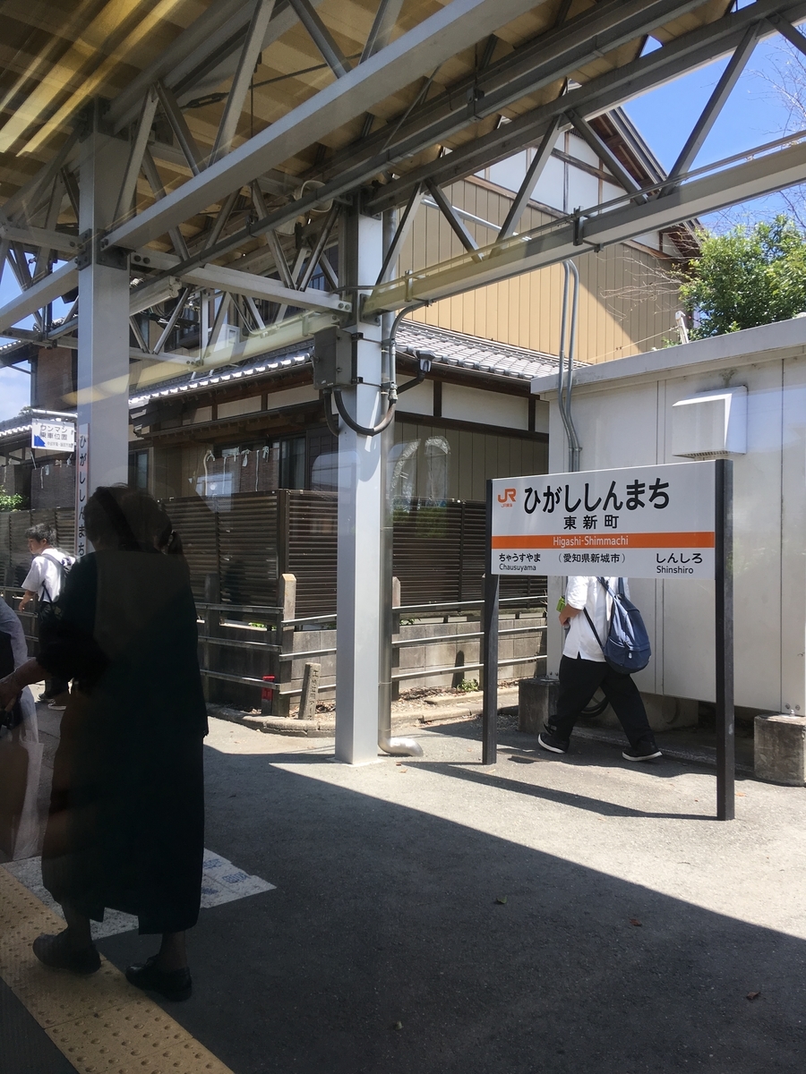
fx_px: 900
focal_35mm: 29
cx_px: 403
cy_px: 537
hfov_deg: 48.2
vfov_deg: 61.7
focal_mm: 4.15
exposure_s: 1/327
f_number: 2.2
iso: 25
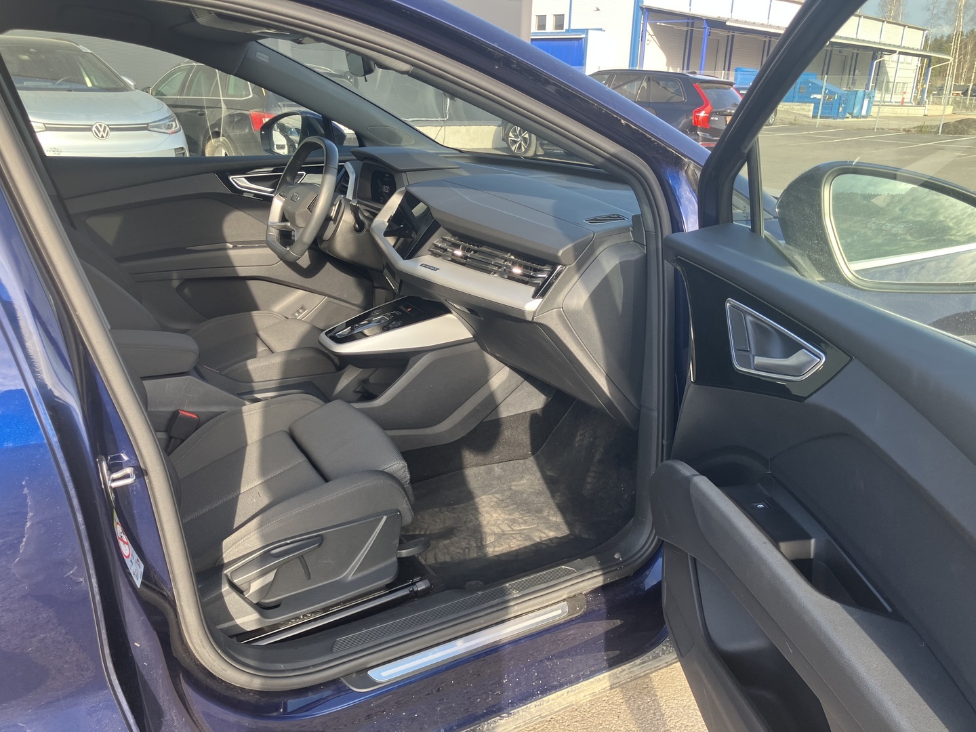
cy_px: 366
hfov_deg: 63.4
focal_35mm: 28
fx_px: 789
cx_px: 488
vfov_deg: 49.7
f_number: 1.8
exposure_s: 1/126
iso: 25
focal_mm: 3.99
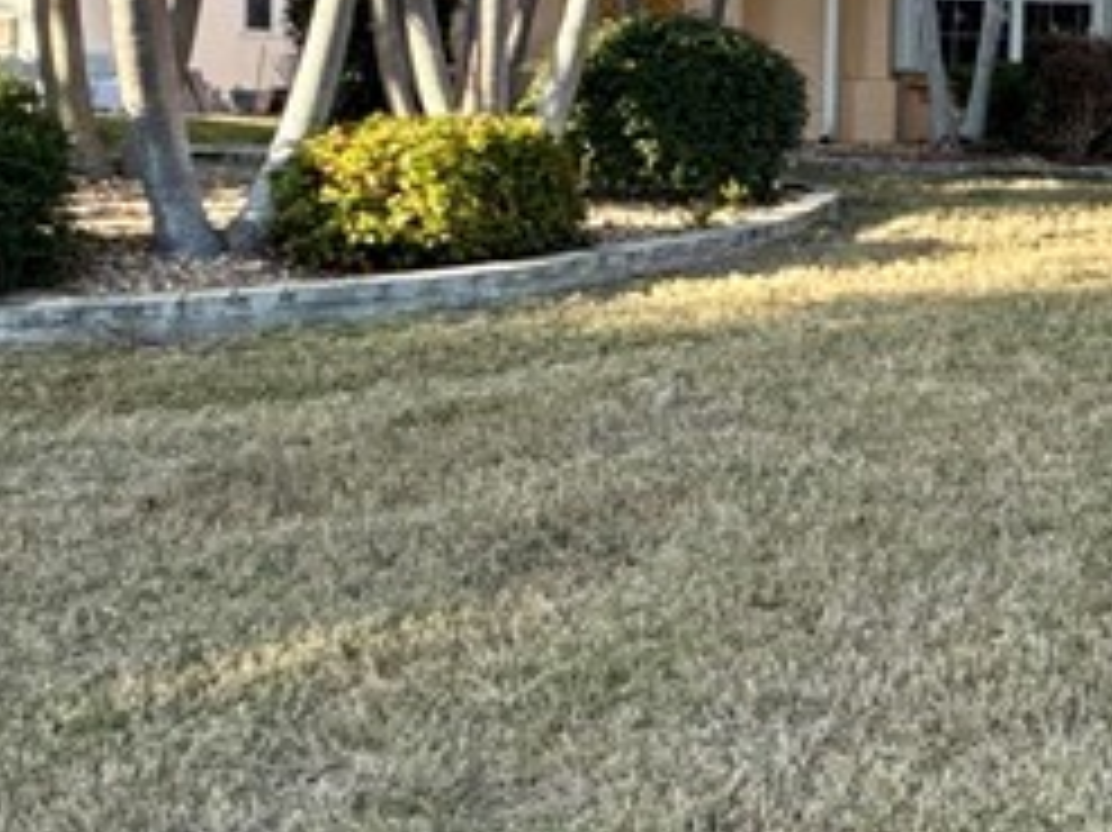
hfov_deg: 28.1
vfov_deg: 24.7
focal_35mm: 58
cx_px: 1405
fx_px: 1862
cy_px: 144
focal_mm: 2.22
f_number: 2.2
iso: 64
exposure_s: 1/569
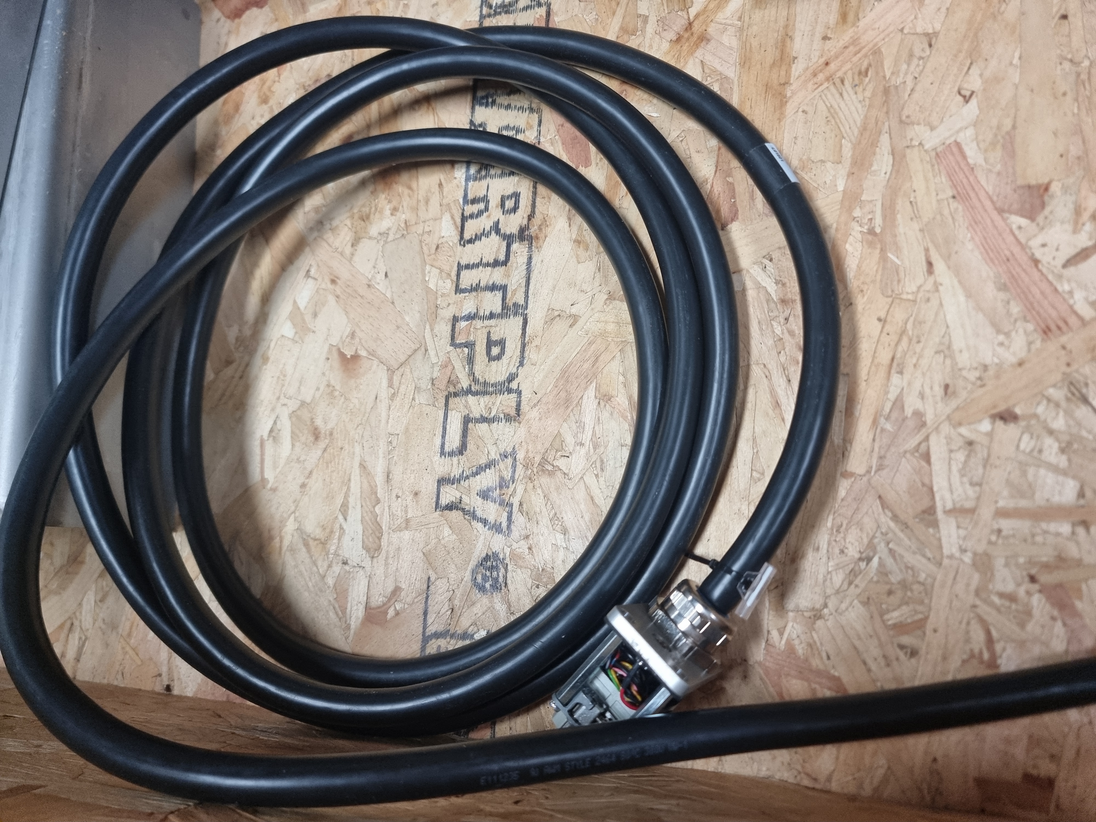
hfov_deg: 71.6
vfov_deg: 56.8
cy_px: 411
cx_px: 548
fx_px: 760
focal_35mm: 24
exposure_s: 1/50
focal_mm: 6.7
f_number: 1.8
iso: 500
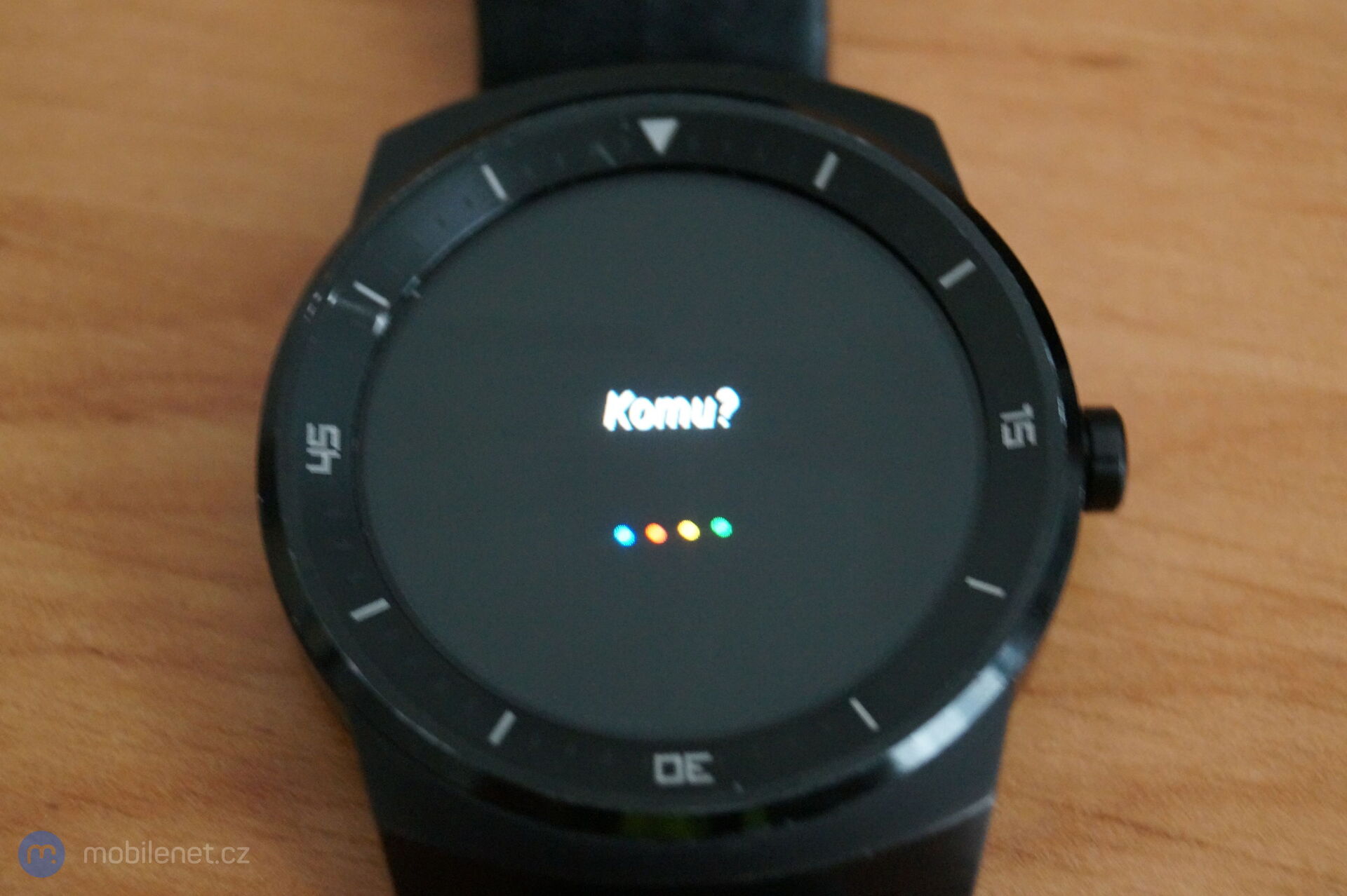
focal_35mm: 82
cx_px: 674
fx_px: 3085
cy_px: 448
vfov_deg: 16.5
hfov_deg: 24.6
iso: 3200
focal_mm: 55
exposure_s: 1/8
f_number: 5.6
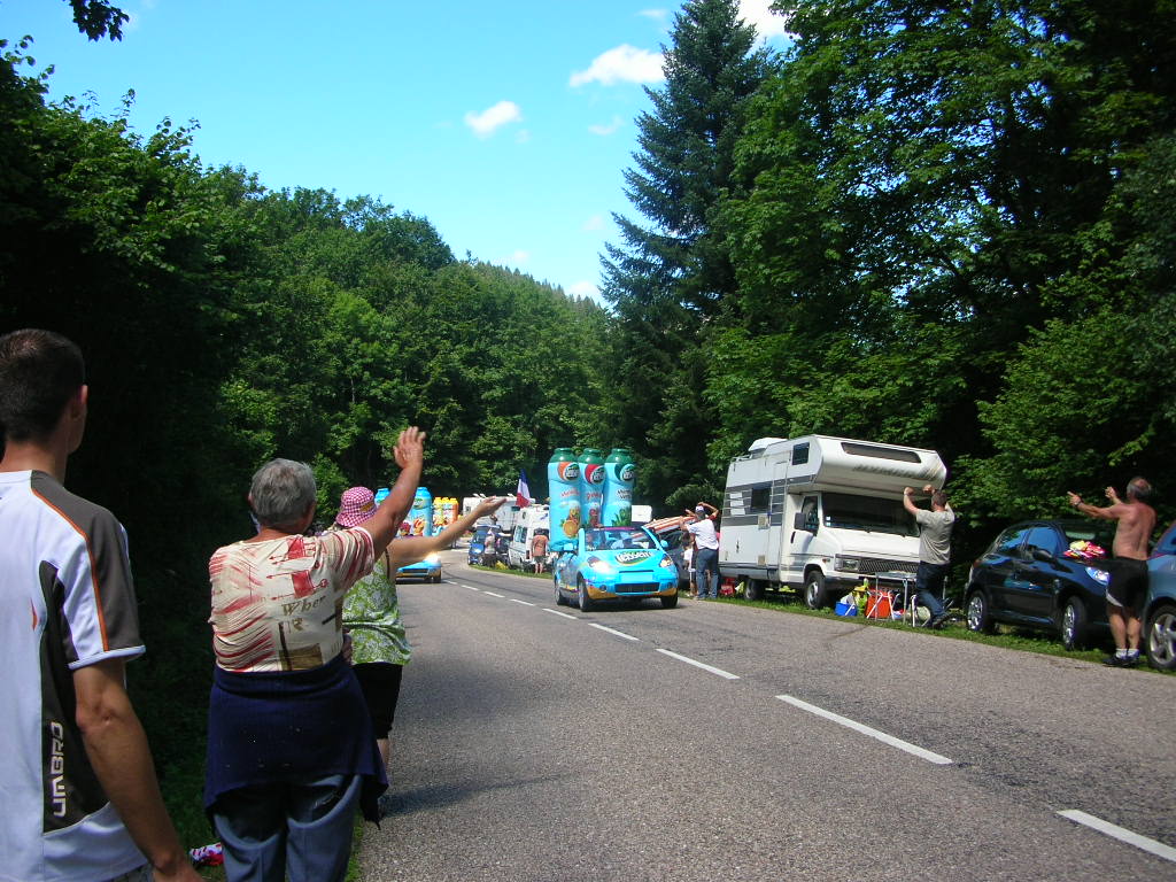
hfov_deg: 52.6
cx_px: 588
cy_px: 441
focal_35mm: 35
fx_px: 1189
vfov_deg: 40.7
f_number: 2.8
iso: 50
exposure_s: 1/405
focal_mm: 5.8
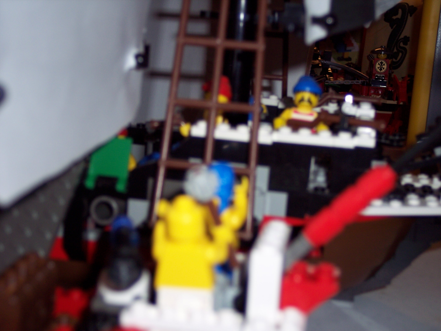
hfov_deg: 29.8
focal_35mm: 65
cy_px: 166
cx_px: 220
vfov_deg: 22.6
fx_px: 828
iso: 100
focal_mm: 13.3
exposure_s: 1/90
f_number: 3.4
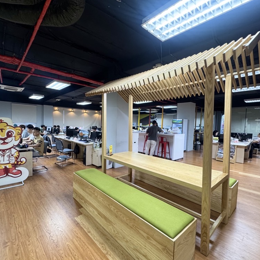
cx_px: 111
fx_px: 144
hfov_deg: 83.4
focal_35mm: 17
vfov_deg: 84.0
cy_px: 133
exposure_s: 1/50
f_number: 2.2
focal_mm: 2.22
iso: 250
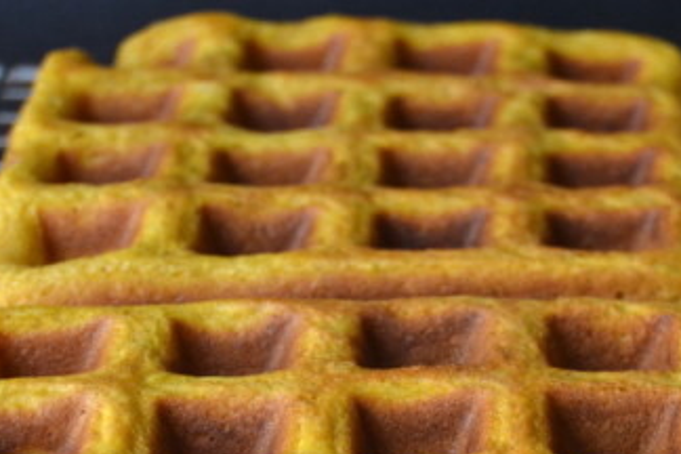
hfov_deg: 11.4
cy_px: 452
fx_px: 3368
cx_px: 683
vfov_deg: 7.7
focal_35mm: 178
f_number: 5.6
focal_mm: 55
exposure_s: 1/500
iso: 1250
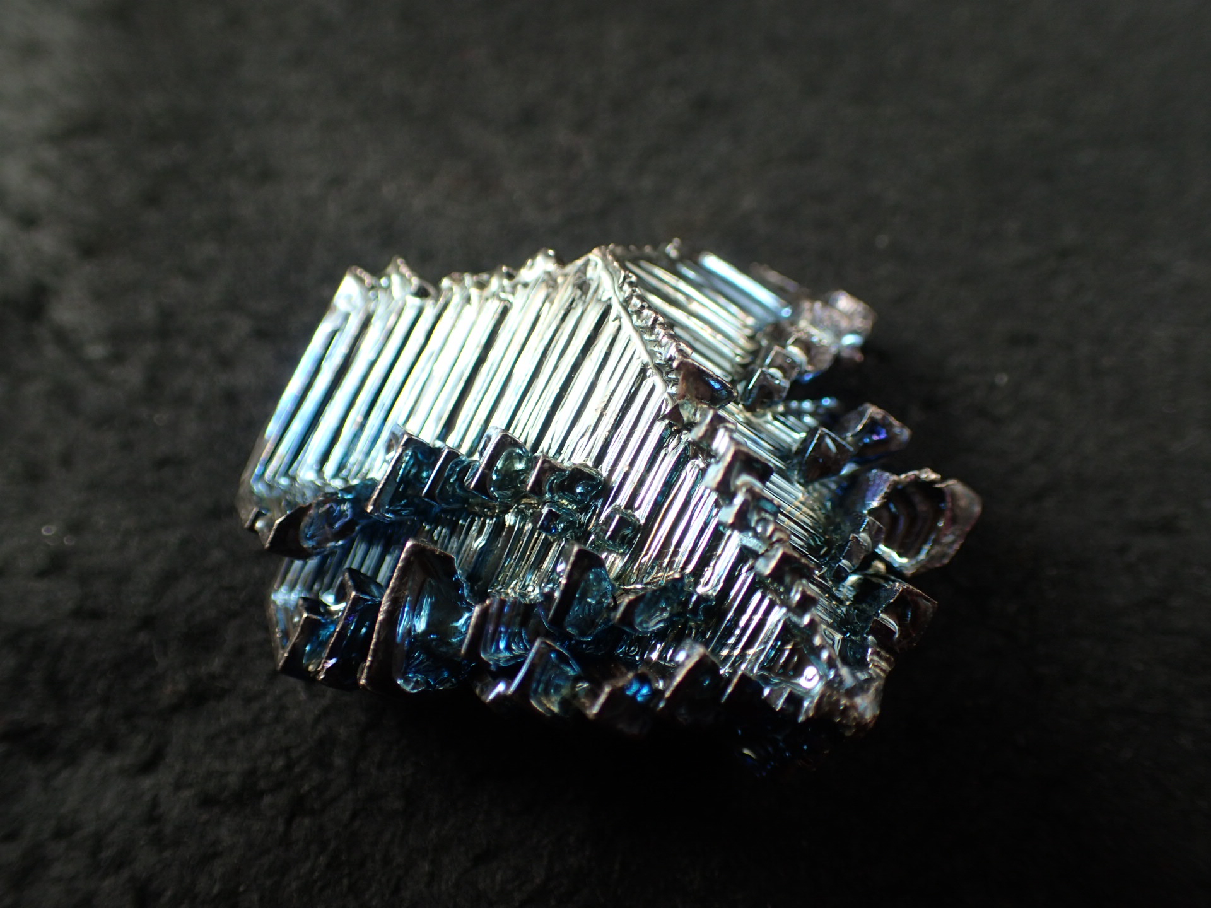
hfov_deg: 52.6
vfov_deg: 40.7
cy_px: 454
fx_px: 1224
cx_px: 606
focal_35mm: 35
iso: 100
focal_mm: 6.42
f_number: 2.6
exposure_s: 1/125
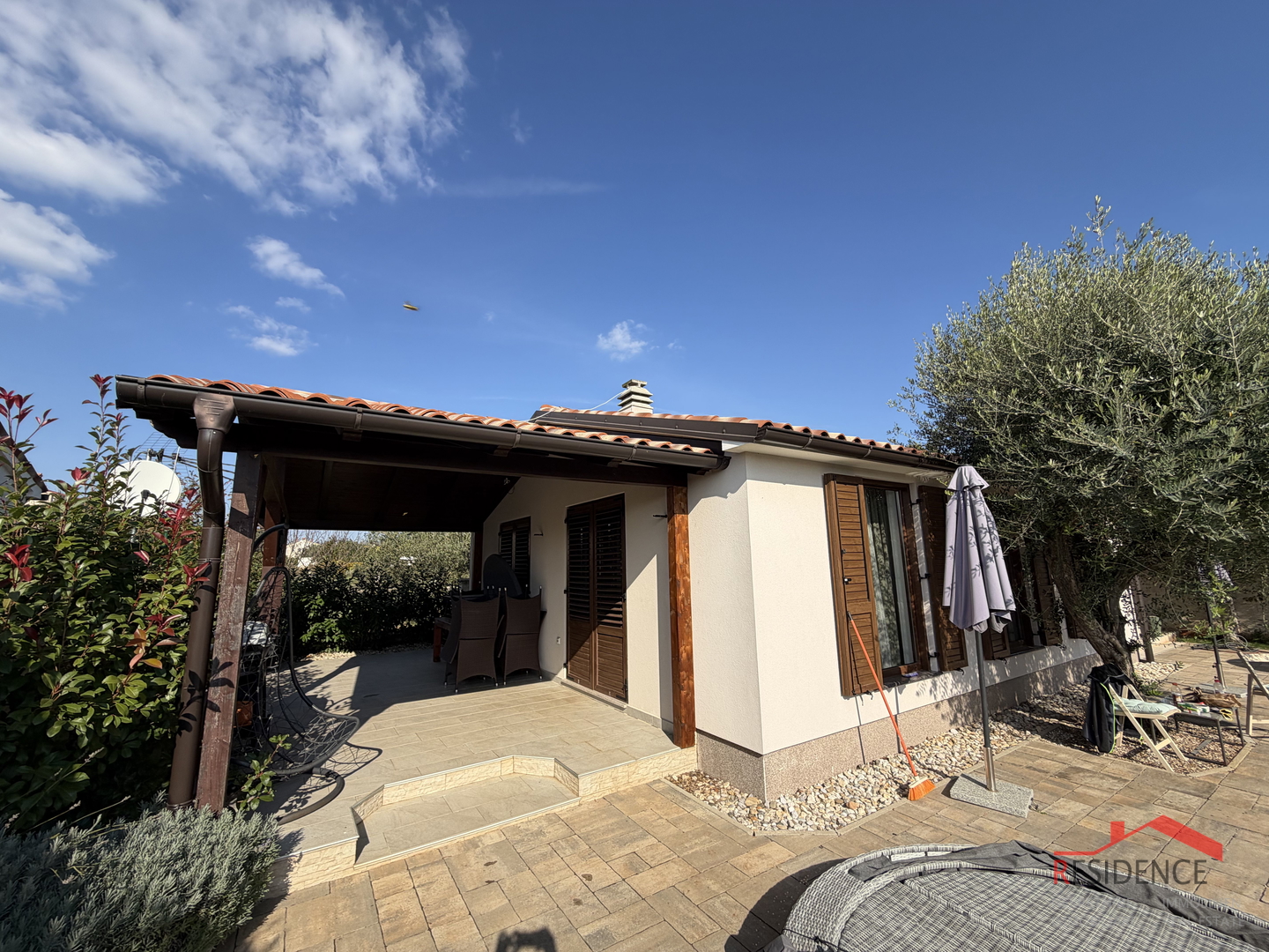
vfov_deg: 85.7
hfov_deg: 102.1
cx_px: 634
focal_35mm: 14
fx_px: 513
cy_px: 476
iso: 20
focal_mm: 2.22
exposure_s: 1/770
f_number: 2.2
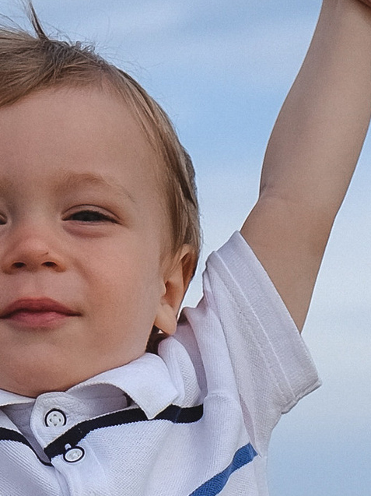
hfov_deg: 7.3
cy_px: 821
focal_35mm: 203
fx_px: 2904
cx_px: 156
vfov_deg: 9.4
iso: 160
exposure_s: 1/5000
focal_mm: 23
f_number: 1.4
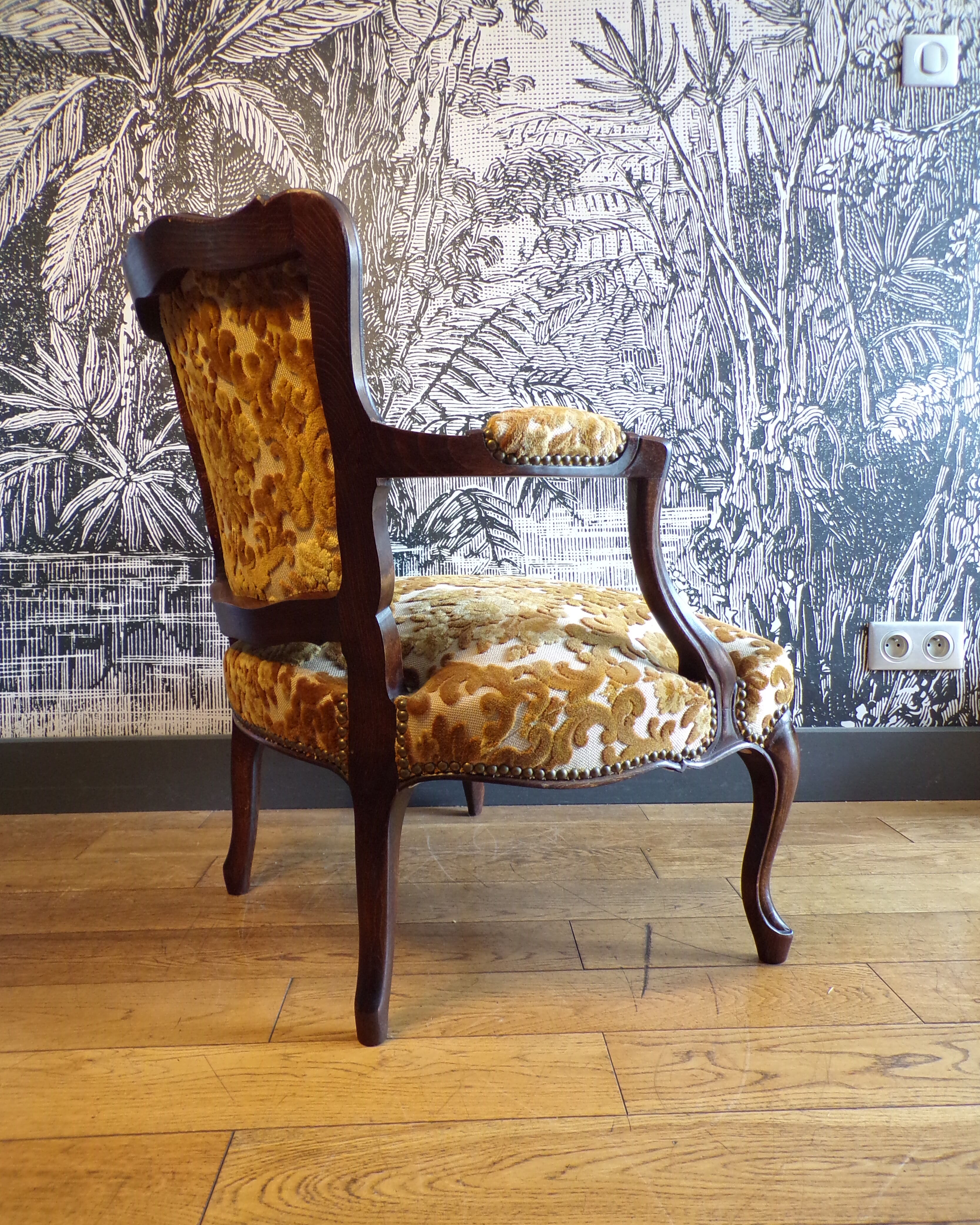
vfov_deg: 65.9
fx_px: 943
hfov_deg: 54.9
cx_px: 481
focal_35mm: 26
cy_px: 564
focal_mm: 4.3
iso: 200
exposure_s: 1/17
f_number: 3
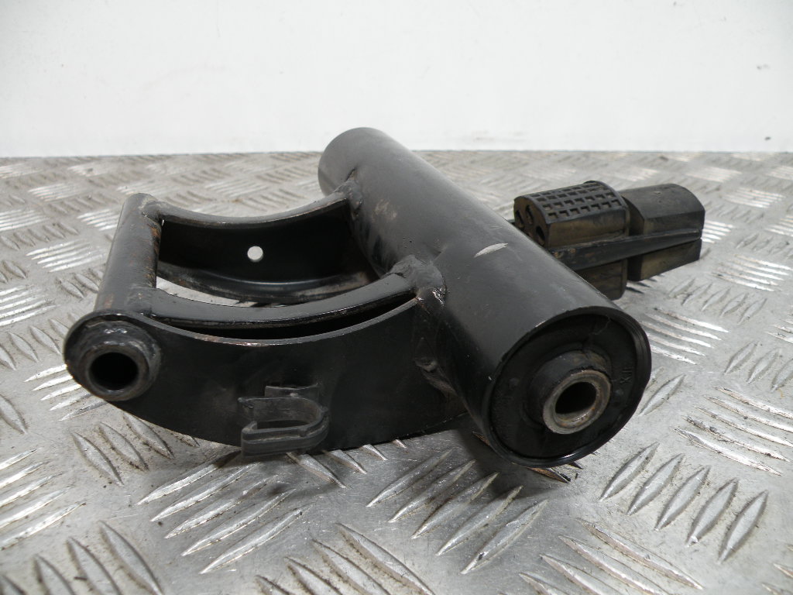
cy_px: 298
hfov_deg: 65.3
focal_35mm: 27
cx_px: 396
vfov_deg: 51.4
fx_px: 619
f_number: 2.8
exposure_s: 1/68.6
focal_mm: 4.7
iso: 85
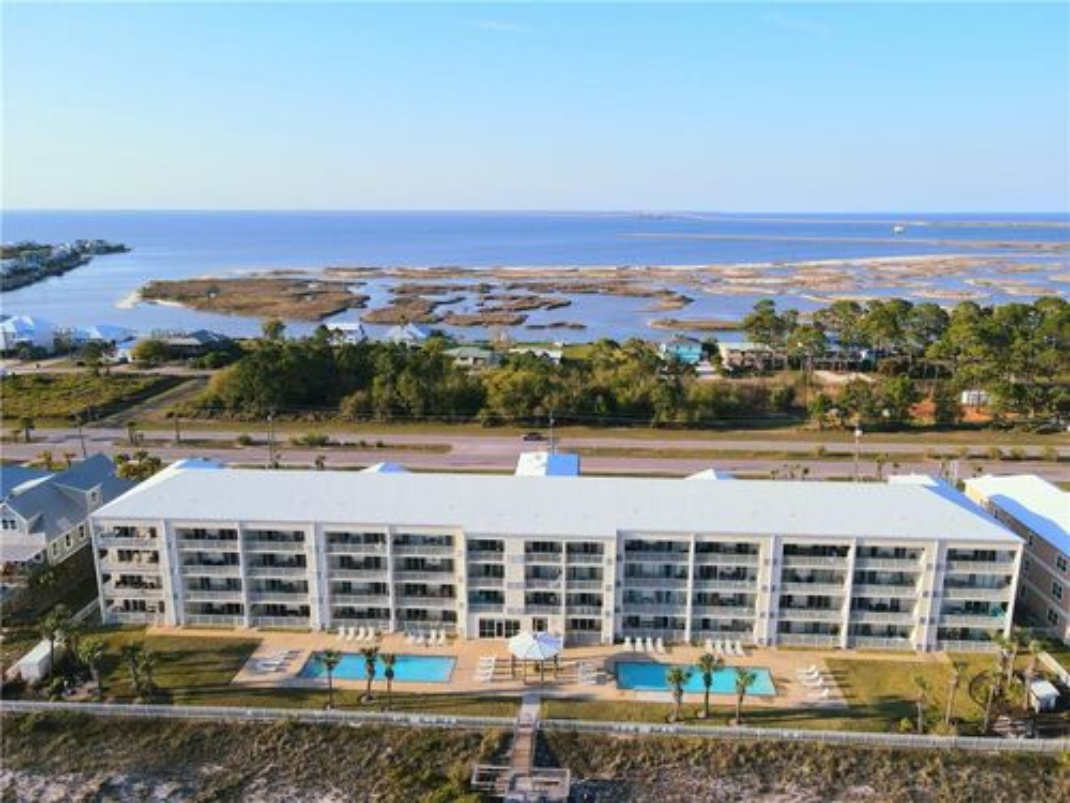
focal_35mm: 24
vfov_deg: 56.8
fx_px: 742
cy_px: 402
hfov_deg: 71.6
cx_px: 535
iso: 100
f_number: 2.8
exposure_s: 1/500
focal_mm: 4.5
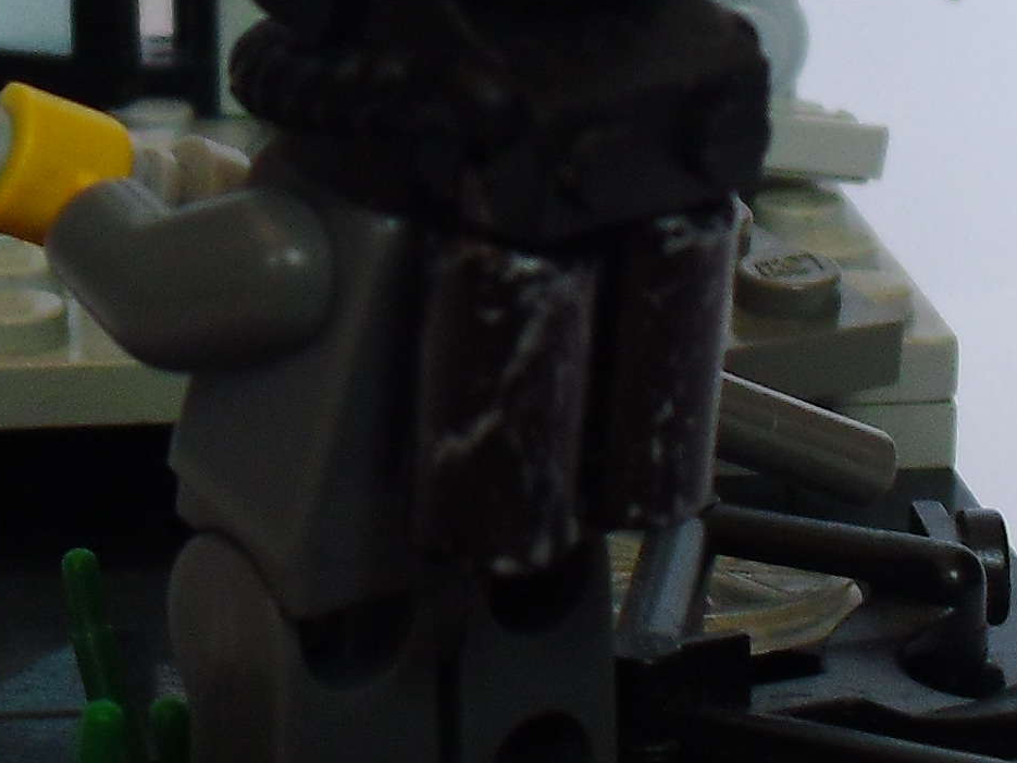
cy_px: 71
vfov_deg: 9.6
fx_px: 4524
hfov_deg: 12.8
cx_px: 355
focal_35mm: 154
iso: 100
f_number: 3.1
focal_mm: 6.3
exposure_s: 1/60
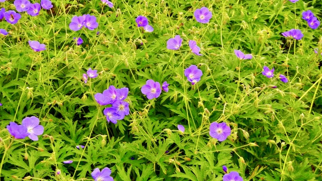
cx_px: 162
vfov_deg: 18.5
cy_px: 101
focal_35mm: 65
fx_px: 555
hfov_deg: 32.4
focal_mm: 10.6
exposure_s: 1/106
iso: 160
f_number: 4
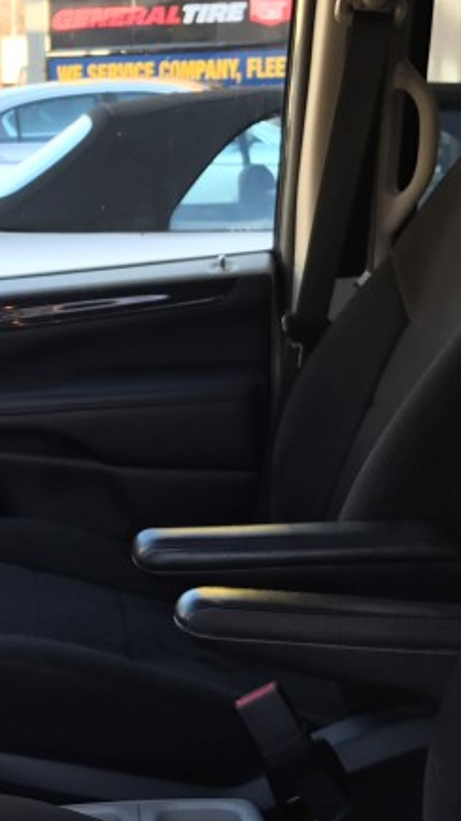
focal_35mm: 72
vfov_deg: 29.3
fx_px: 1565
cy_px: 463
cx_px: -60
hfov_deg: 16.2
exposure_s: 1/60
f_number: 1.8
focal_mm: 3.99
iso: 25
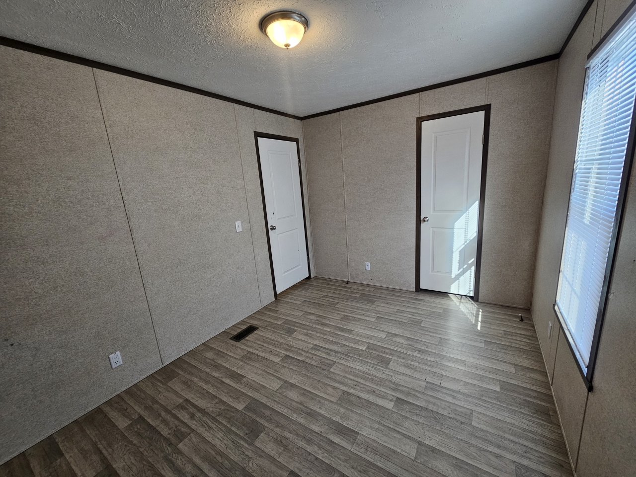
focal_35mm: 13
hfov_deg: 106.2
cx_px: 318
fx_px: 239
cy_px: 238
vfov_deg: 89.9
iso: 100
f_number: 2.2
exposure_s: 1/77
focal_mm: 2.2
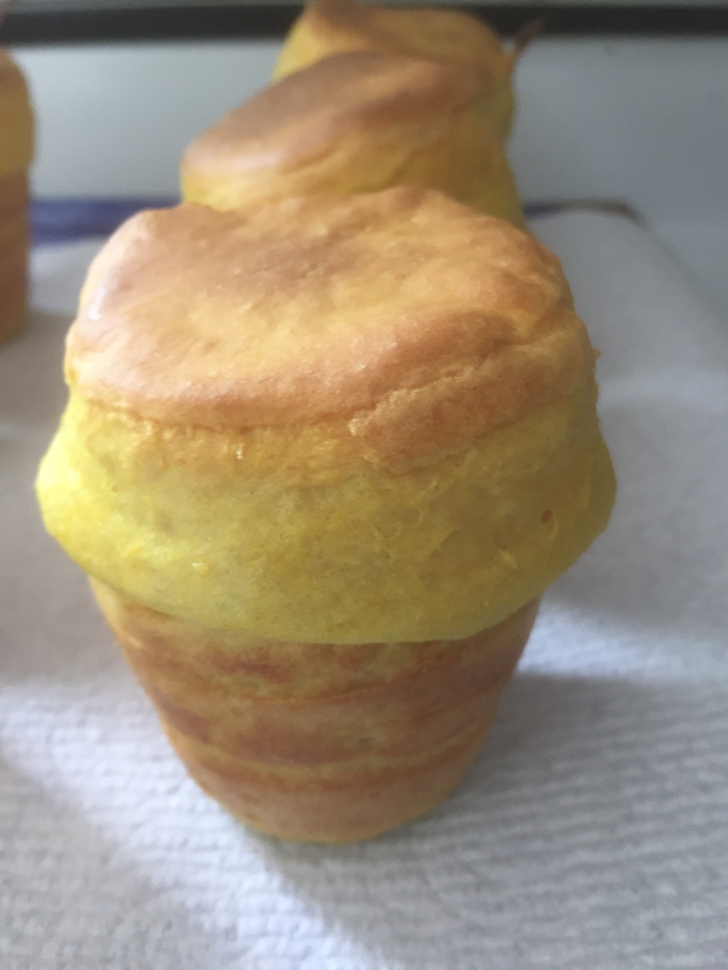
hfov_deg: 48.2
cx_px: 364
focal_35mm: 29
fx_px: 813
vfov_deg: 61.7
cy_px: 485
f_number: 2.2
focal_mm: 4.15
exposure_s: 1/30
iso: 80
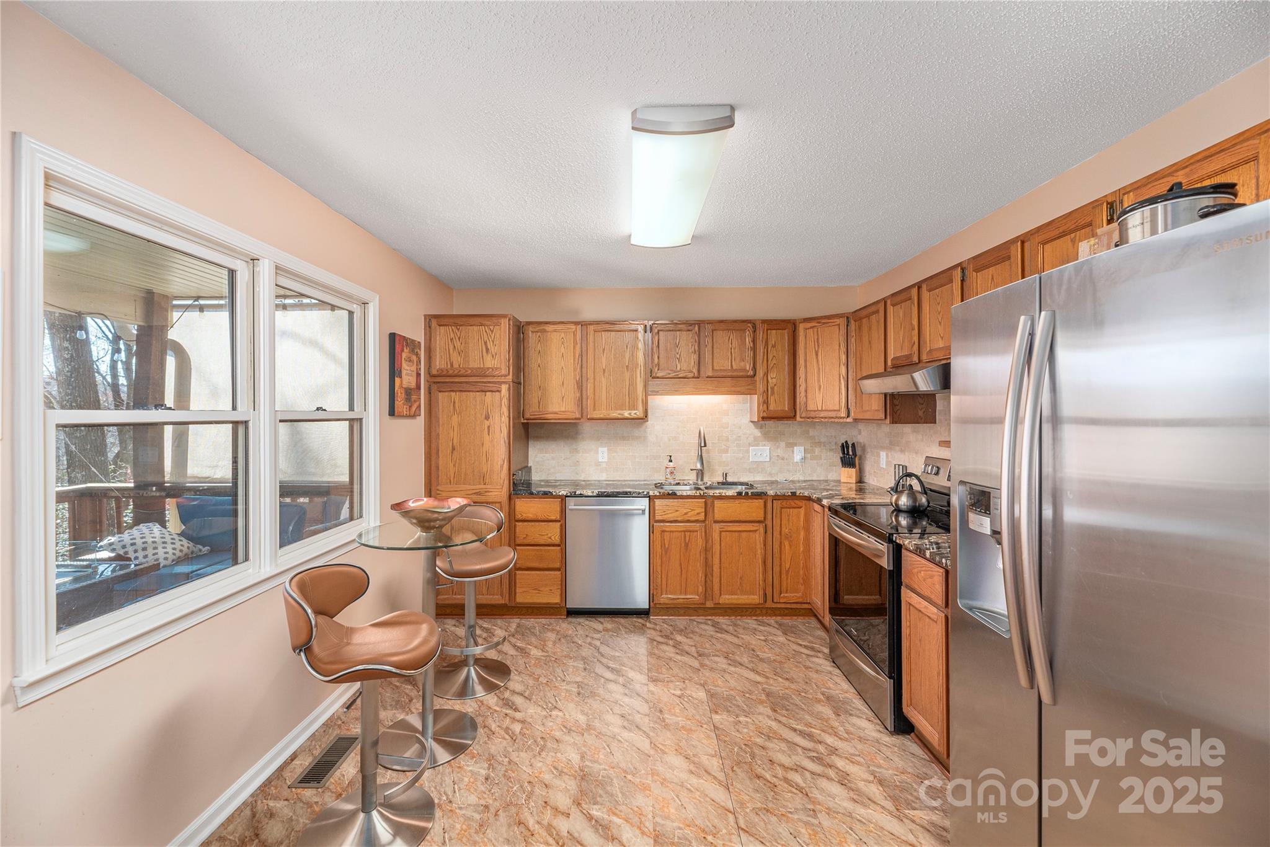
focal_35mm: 14
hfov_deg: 104.2
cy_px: 424
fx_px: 494
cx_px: 635
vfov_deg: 81.2
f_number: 7.1
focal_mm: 14
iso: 320
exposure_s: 1/160
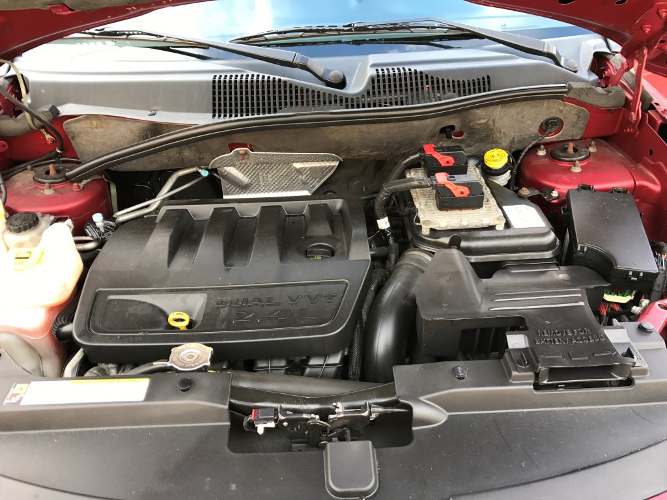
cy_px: 250
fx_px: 540
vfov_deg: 49.7
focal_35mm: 28
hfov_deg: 63.4
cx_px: 334
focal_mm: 3.99
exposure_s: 1/90
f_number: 1.8
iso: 25
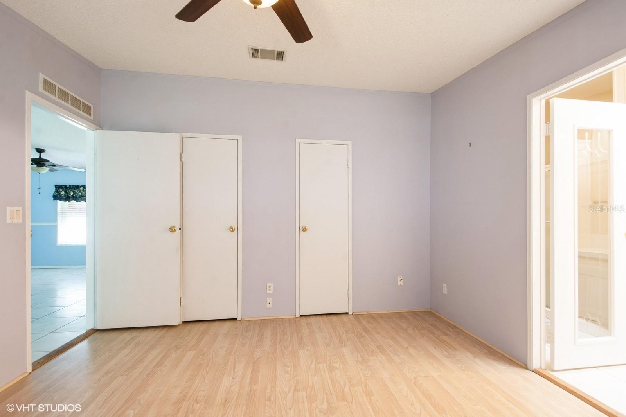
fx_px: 261
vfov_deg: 77.3
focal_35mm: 15
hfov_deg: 100.4
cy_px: 208
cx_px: 313
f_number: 8
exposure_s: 1.3
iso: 200
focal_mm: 10
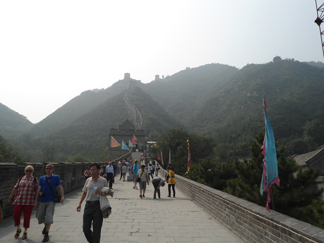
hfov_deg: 58.4
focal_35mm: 31
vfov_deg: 45.4
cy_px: 122
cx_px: 162
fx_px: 290
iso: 80
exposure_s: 1/250
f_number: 8.5
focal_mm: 5.6
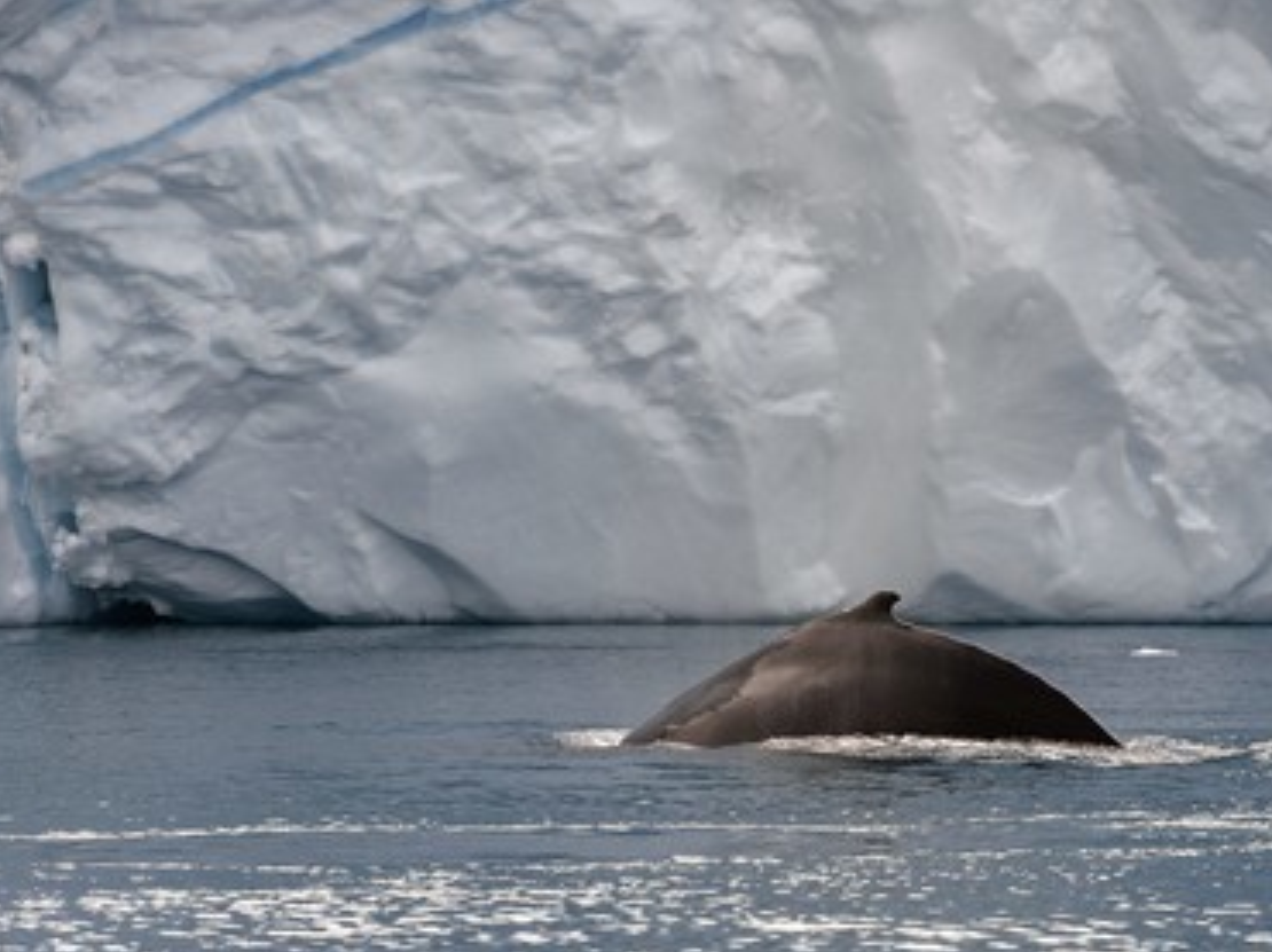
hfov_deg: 6.5
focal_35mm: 306
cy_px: 478
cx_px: 653
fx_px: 11237
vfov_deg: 4.9
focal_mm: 280
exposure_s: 1/800
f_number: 5.6
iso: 400
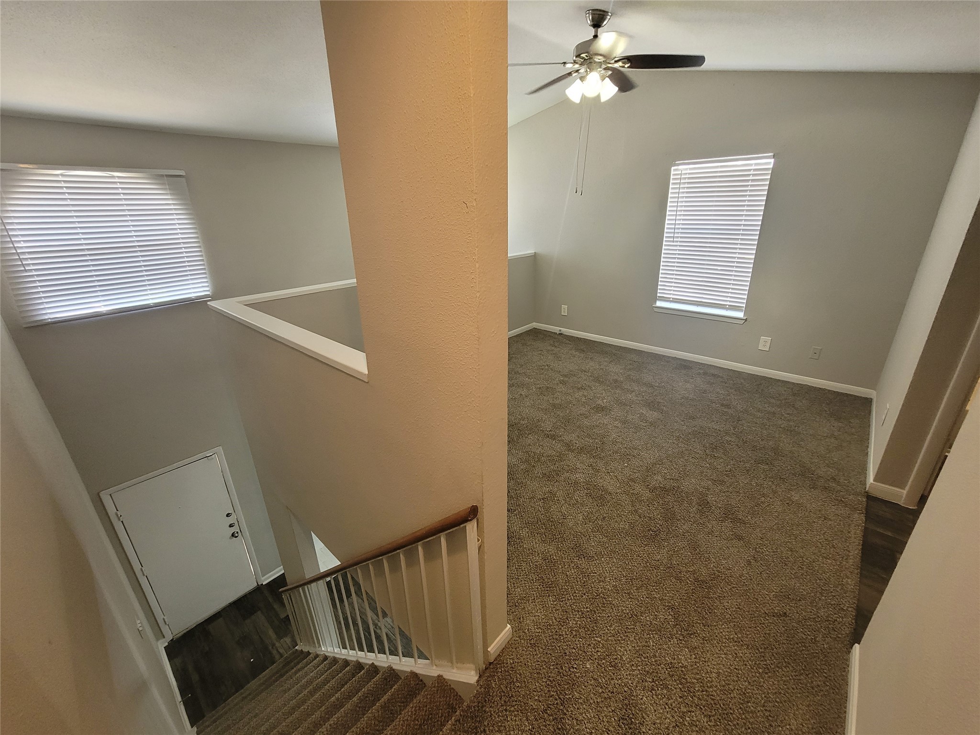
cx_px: 490
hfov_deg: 106.2
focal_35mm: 13
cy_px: 368
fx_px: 368
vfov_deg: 89.9
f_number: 2.2
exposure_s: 1/60
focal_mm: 2.2
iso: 250
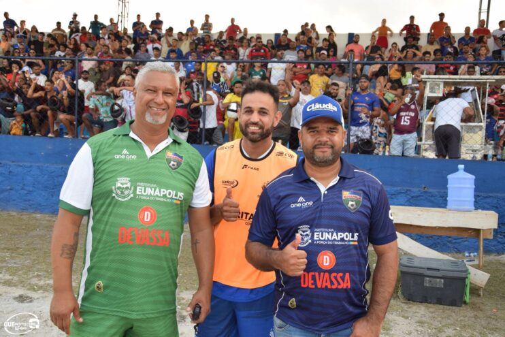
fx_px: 526
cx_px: 252
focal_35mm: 38
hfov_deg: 51.3
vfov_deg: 35.5
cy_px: 168
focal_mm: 25
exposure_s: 1/160
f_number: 6.3
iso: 400
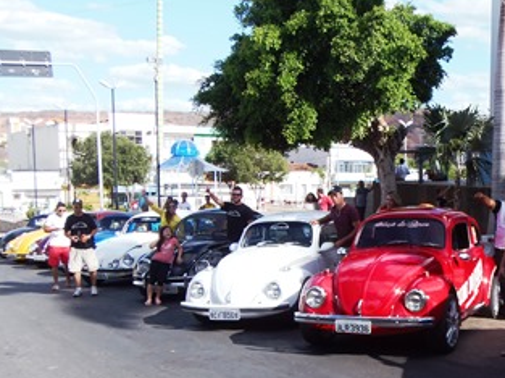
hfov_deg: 38.4
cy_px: 250
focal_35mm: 48
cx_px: 397
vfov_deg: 30.0
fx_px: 699
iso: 64
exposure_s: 1/640
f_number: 3.2
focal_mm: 5.5
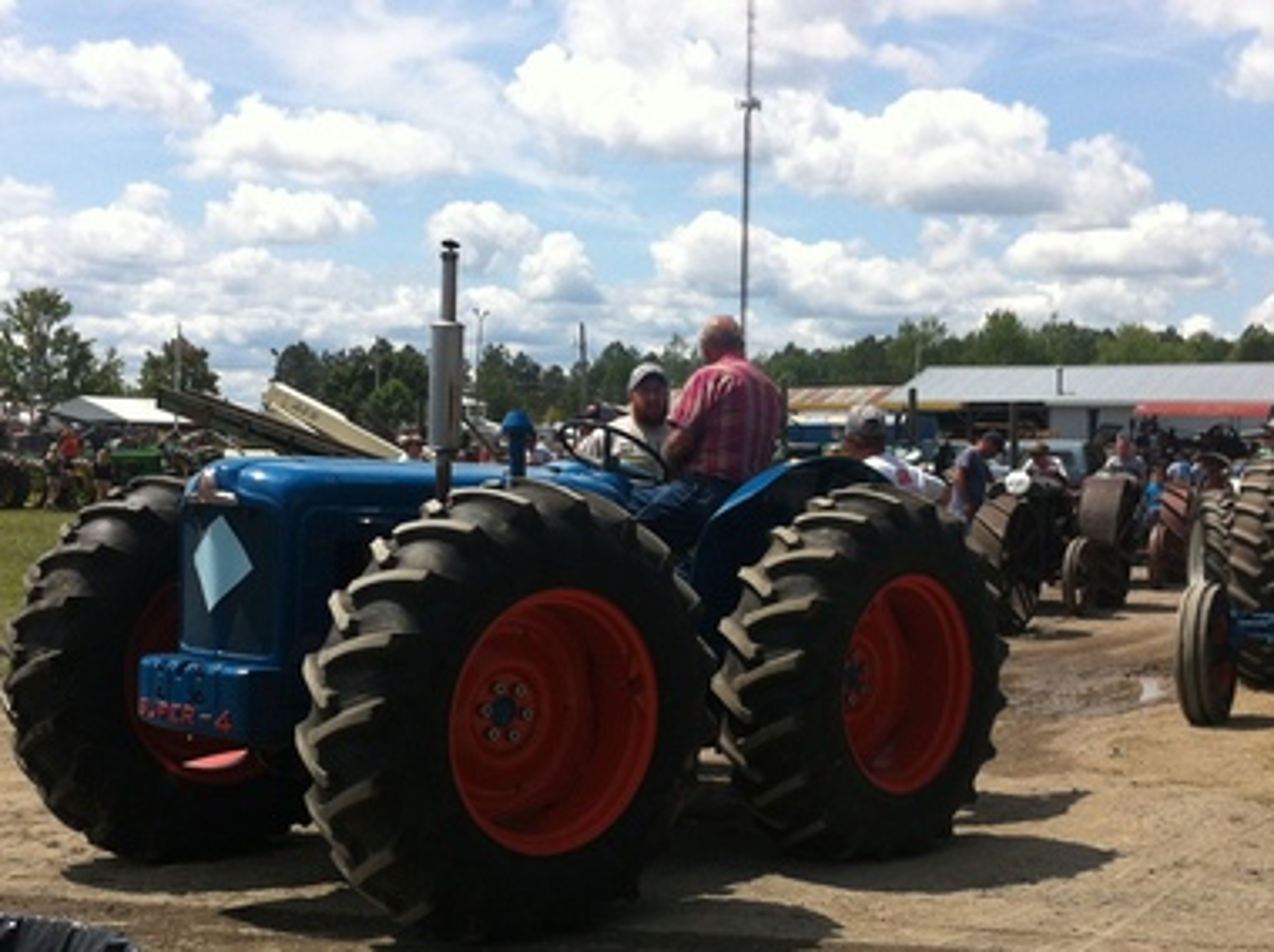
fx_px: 2169
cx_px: 644
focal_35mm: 59
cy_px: 587
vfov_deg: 24.7
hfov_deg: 32.7
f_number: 2.8
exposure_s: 1/1436
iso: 80
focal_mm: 3.85
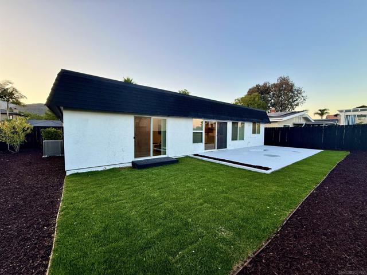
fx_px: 148
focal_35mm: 14
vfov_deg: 85.7
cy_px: 138
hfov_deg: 102.1
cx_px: 184
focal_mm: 2.22
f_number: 2.2
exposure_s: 1/175
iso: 64
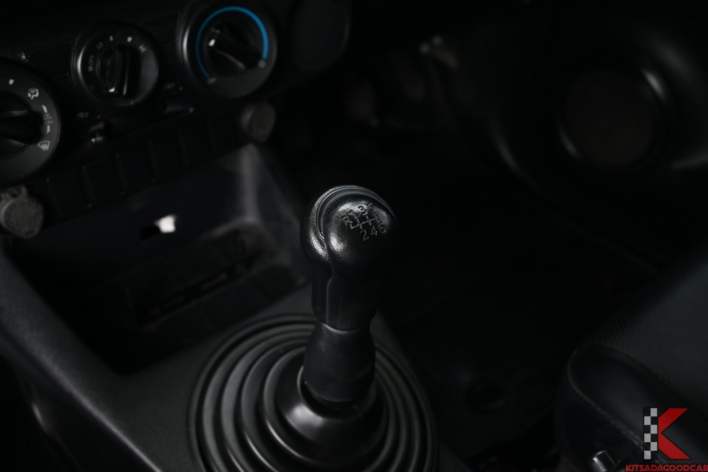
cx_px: 348
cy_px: 235
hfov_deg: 54.4
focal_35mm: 35
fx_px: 688
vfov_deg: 37.9
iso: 400
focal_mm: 34
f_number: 5.6
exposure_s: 1/125
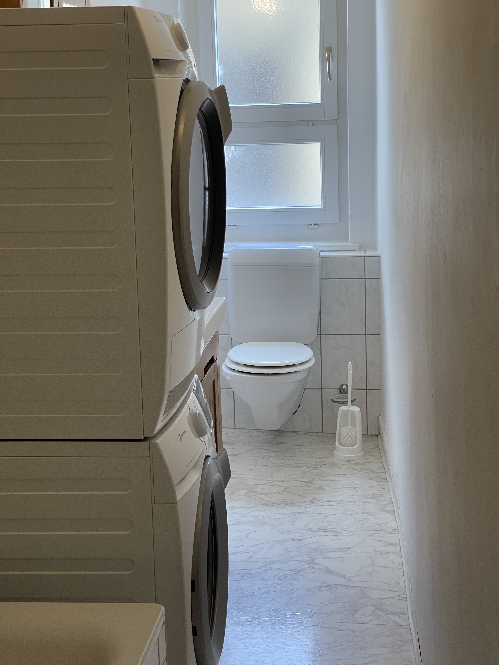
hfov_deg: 22.9
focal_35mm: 64
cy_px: 332
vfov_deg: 30.3
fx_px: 1230
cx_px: 250
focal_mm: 7.5
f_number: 2.2
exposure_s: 1/100
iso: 160
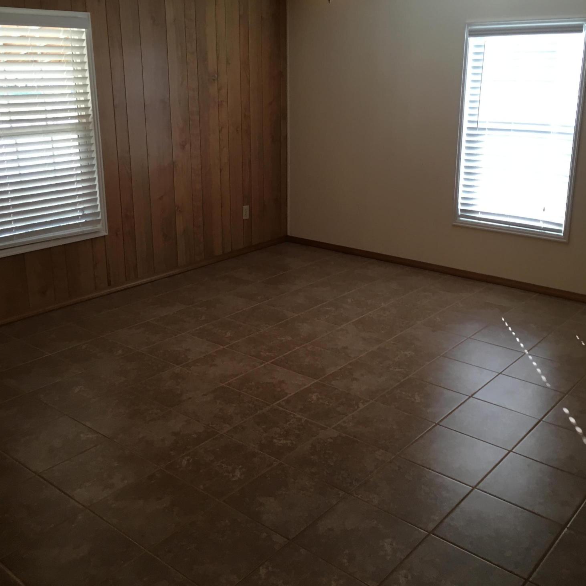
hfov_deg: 47.2
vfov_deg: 47.1
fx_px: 670
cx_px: 288
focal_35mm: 35
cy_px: 258
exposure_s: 1/30
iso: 50
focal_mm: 4.15
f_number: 2.2
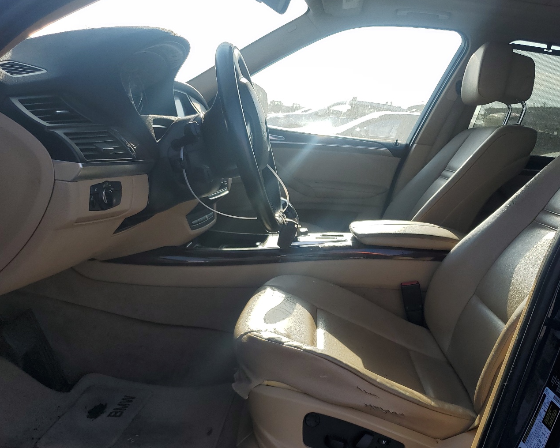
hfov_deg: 55.3
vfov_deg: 45.6
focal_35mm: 32
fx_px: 530
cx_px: 334
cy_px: 260
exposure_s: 1/1429
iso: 50
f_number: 1.5
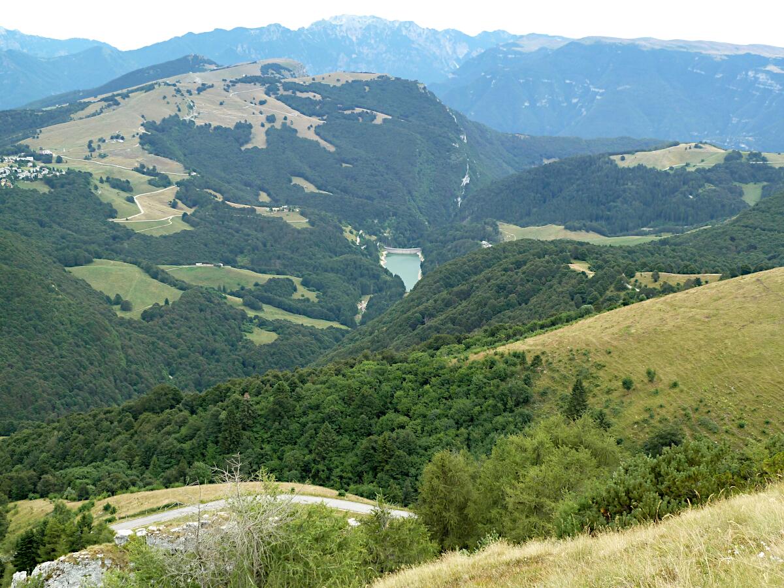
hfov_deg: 42.9
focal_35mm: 44
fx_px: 997
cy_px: 294
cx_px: 392
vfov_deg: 32.9
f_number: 4
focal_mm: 7.3
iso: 80
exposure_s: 1/160
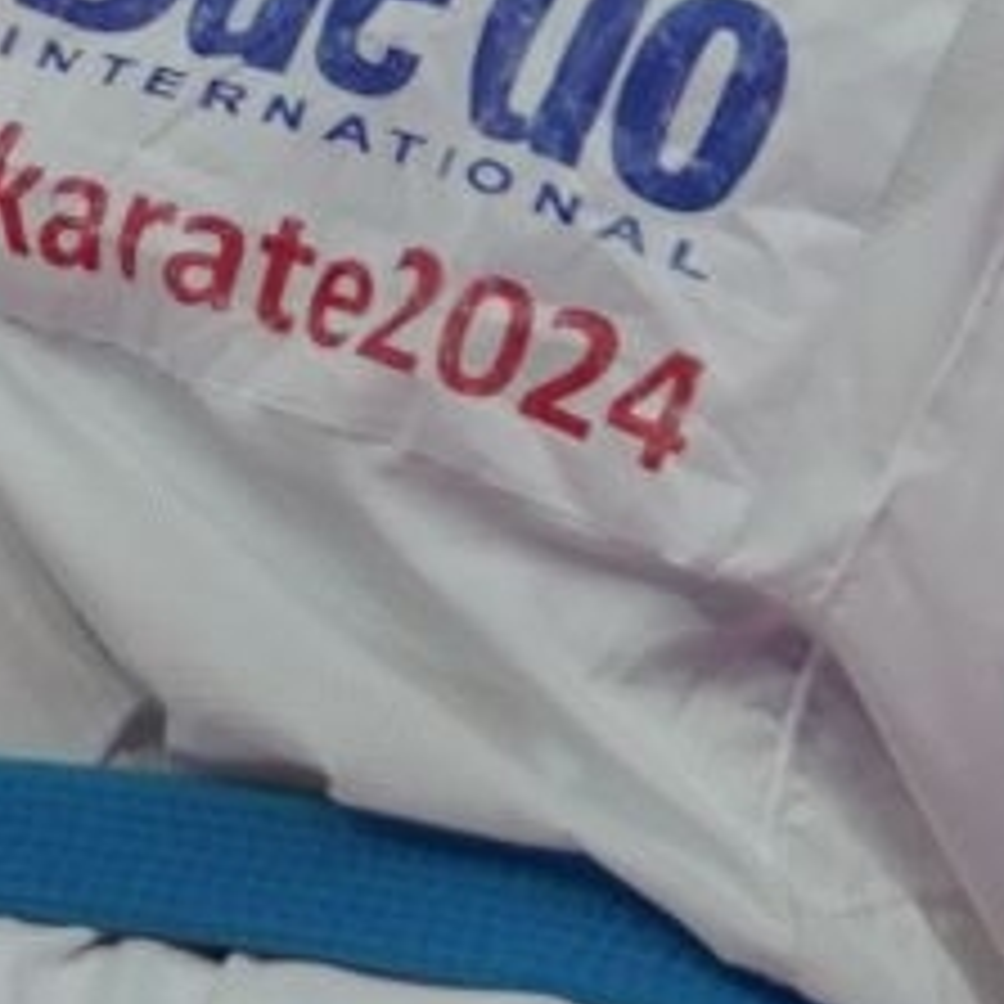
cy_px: 270
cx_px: 878
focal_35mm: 1320
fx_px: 43315
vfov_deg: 1.3
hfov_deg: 1.3
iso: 800
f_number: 2.8
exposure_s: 1/1000
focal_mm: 128
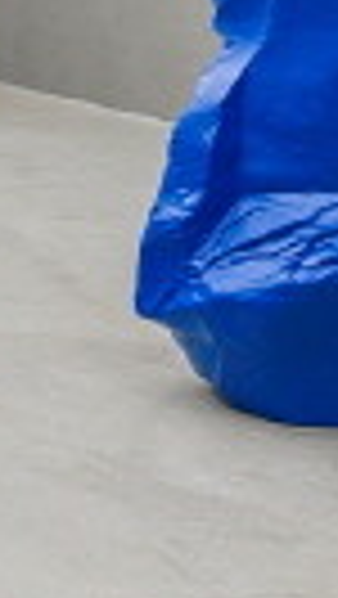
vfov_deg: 25.6
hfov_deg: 11.6
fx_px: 1225
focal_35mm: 77
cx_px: -572
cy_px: -52
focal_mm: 14
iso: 100
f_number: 11
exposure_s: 1
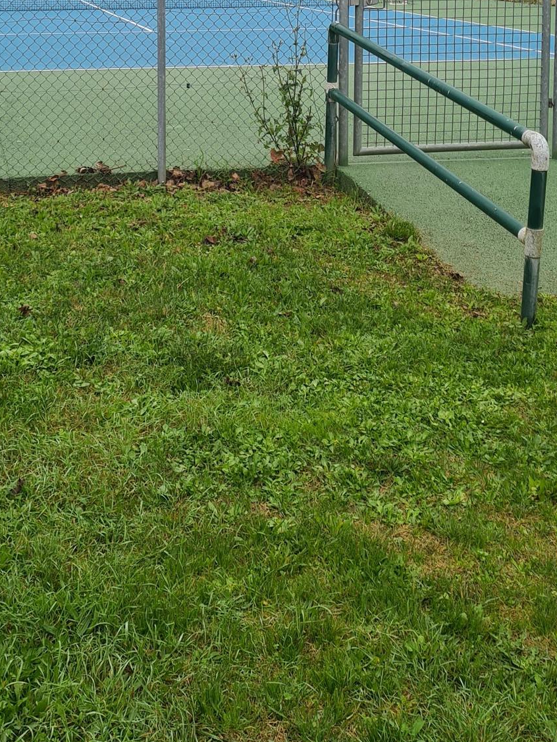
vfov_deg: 30.8
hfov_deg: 24.7
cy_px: 39
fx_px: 1266
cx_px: 187
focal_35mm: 59
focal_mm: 5.4
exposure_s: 1/255
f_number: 1.8
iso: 50
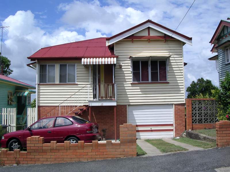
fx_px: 252
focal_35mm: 38
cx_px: 115
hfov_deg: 49.0
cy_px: 86
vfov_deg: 37.7
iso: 100
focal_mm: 5.8
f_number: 5.6
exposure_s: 1/515
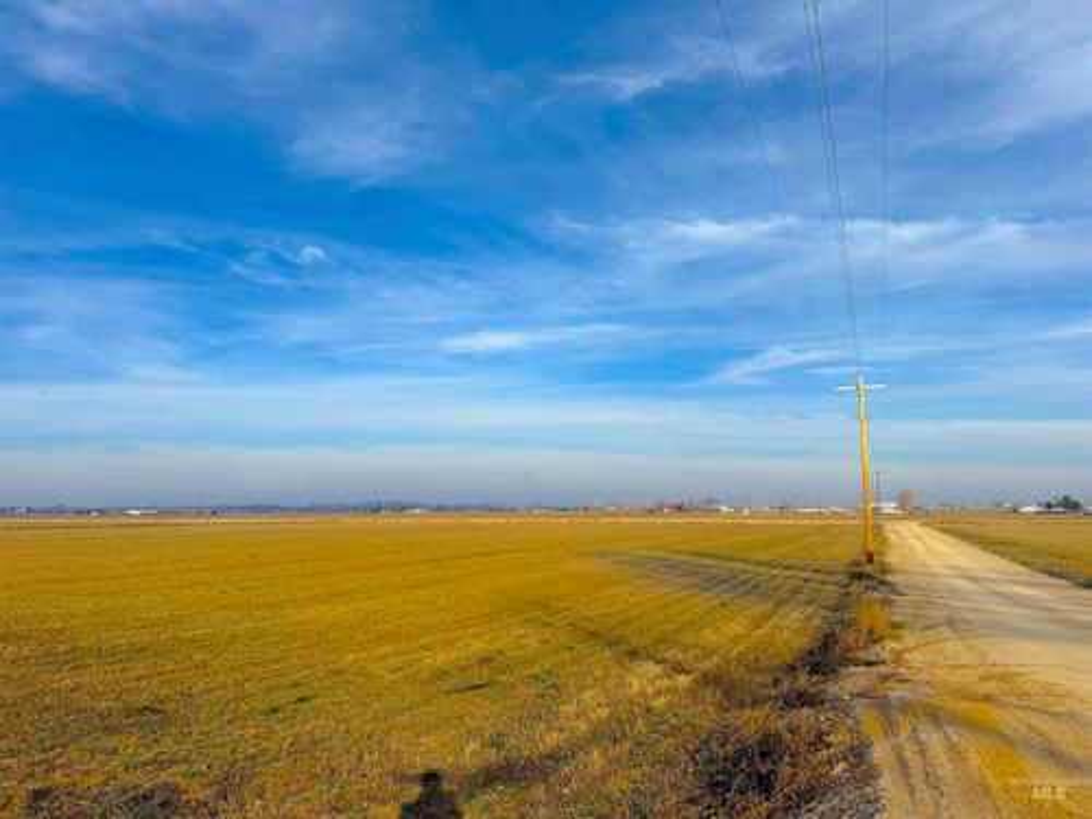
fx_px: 757
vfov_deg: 56.8
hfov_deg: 71.6
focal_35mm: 24
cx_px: 546
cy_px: 410
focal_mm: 6.76
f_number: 1.78
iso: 80
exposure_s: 1/6173
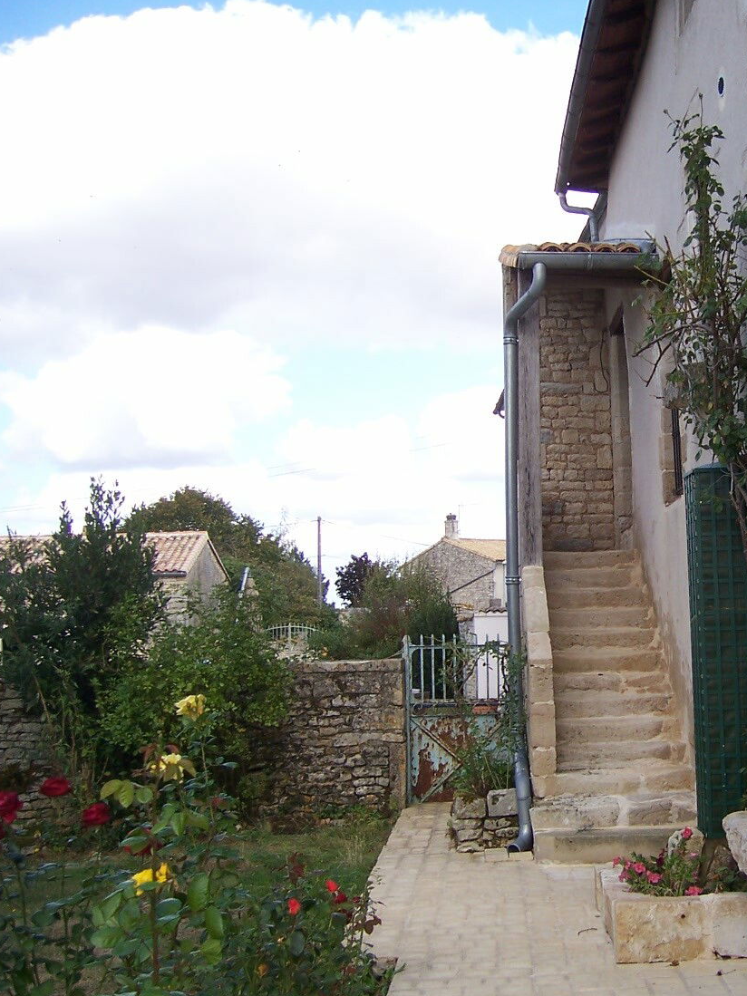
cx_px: 637
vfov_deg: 38.9
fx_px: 1410
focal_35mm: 49
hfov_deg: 28.8
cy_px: 506
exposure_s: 1/500
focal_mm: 6
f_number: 3
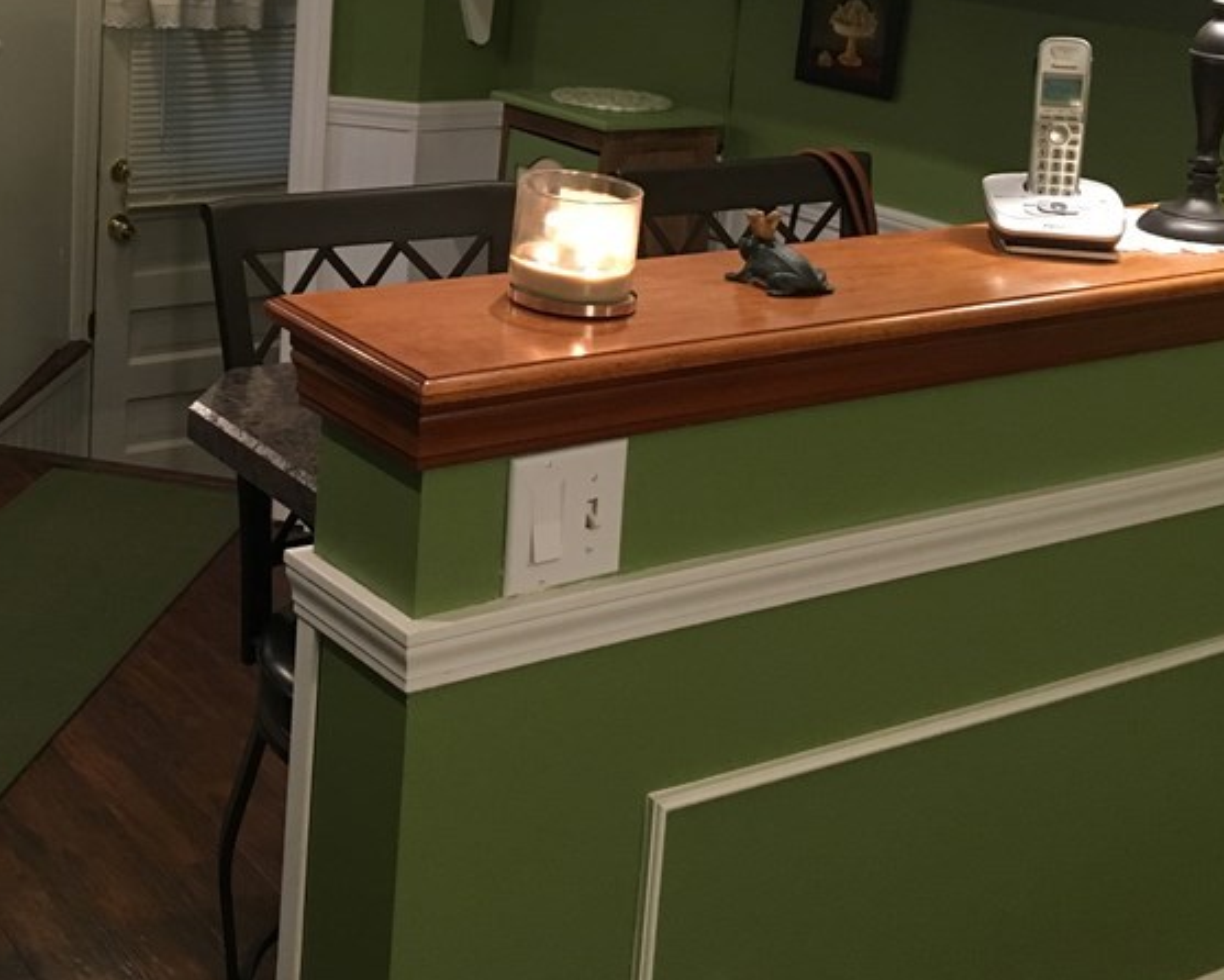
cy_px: 191
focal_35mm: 52
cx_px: 246
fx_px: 1884
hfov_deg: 34.9
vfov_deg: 28.5
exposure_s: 1/24
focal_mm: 4.15
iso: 200
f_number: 2.2
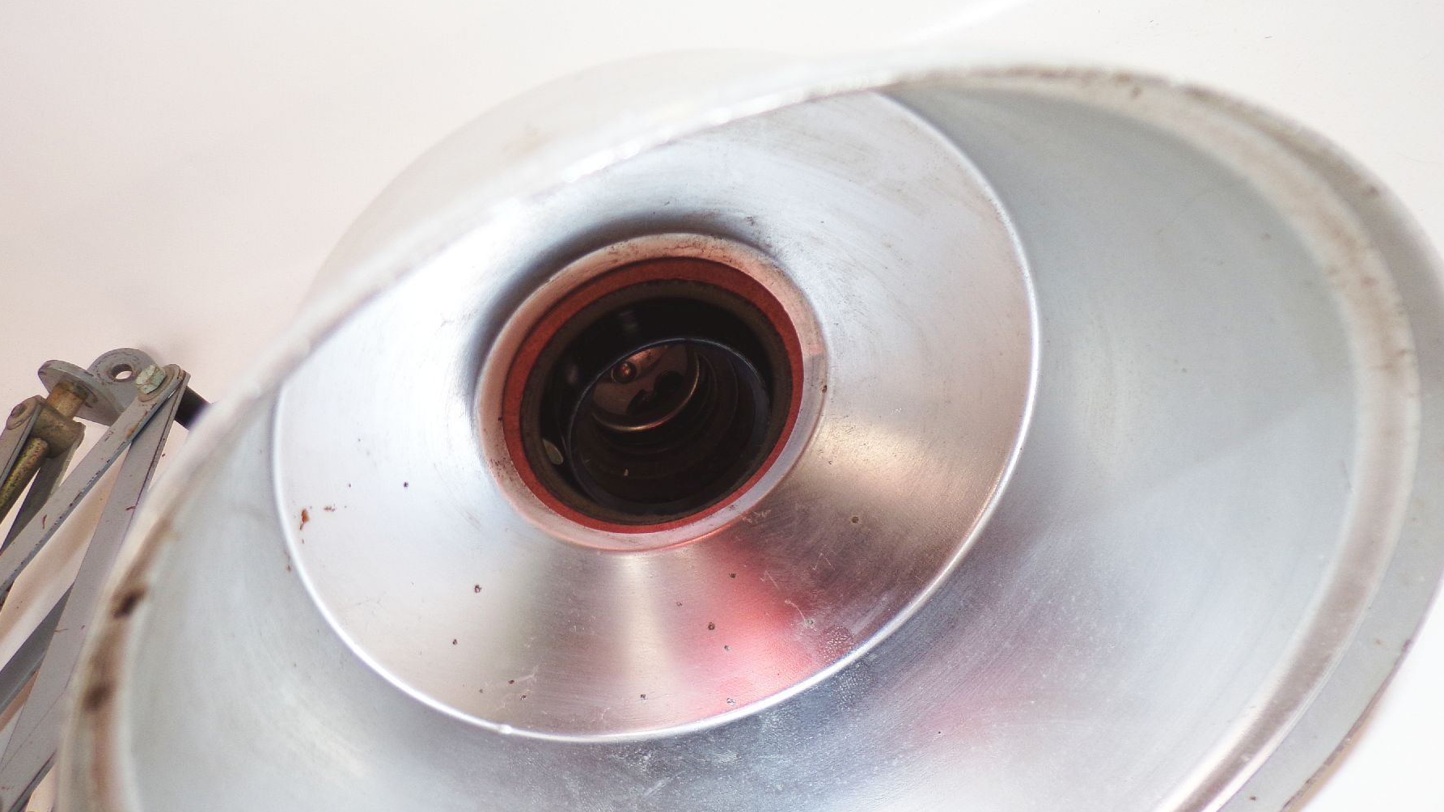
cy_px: 508
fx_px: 1034
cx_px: 708
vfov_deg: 42.6
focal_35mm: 27
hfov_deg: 69.9
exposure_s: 1/60
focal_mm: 4.3
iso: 80
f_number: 3
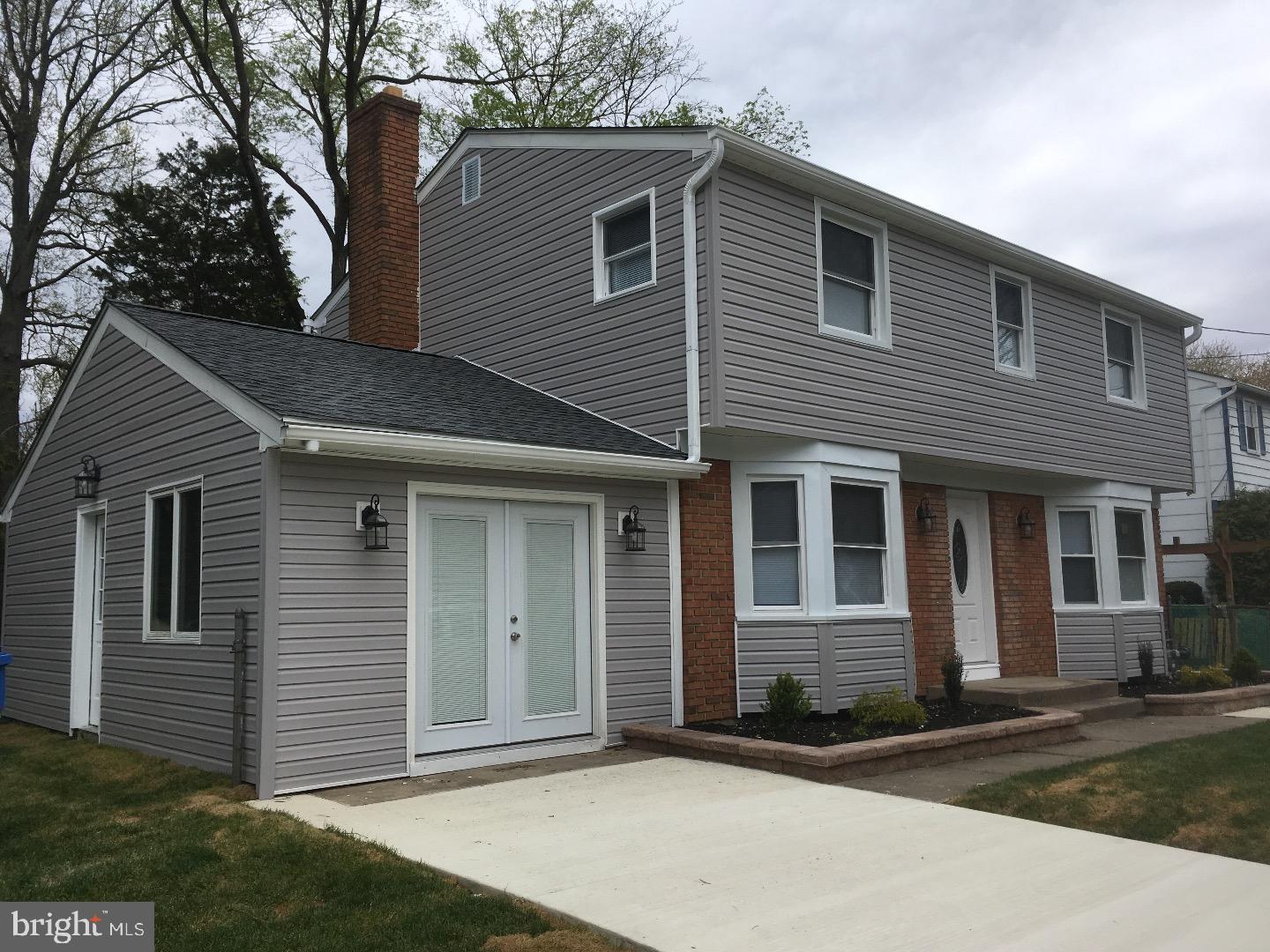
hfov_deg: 61.7
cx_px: 635
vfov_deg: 48.2
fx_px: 1064
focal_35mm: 29
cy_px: 476
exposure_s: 1/1972
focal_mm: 4.15
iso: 25
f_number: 2.2
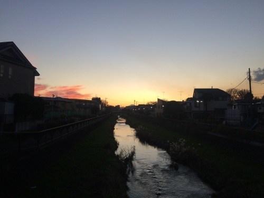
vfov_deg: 48.2
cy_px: 99
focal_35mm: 29
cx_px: 132
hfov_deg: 61.7
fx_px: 221
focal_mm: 4.15
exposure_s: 1/120
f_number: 2.2
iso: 32
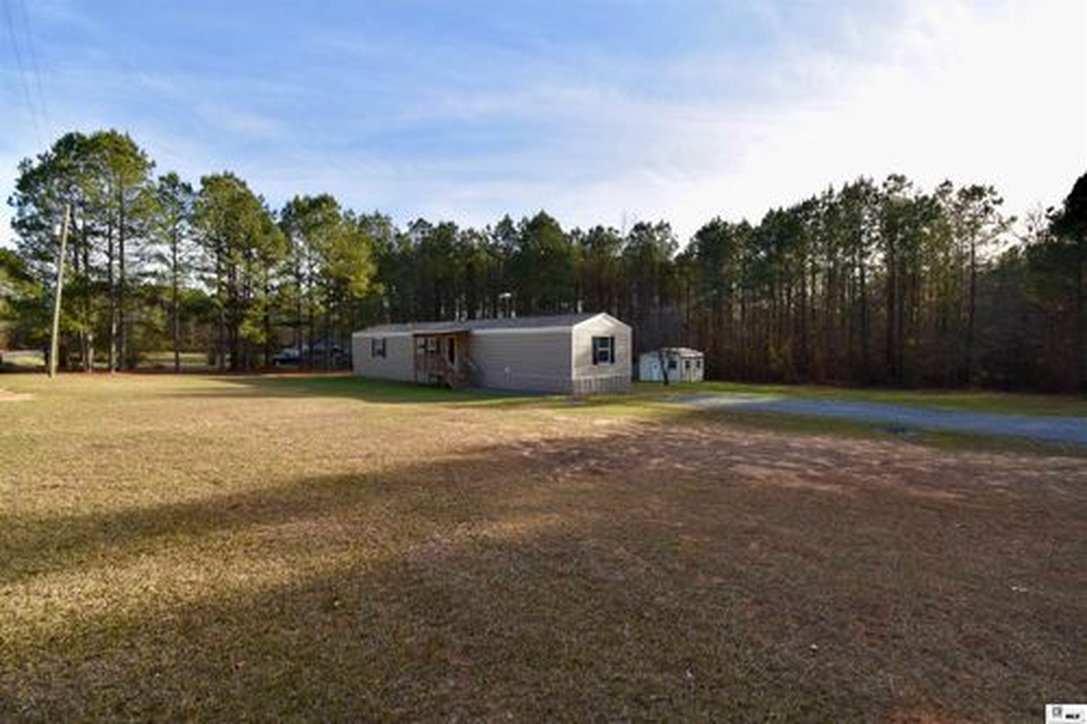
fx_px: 453
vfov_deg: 77.3
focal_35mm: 15
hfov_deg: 100.4
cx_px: 544
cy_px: 362
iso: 200
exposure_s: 1/250
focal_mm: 10
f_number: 8
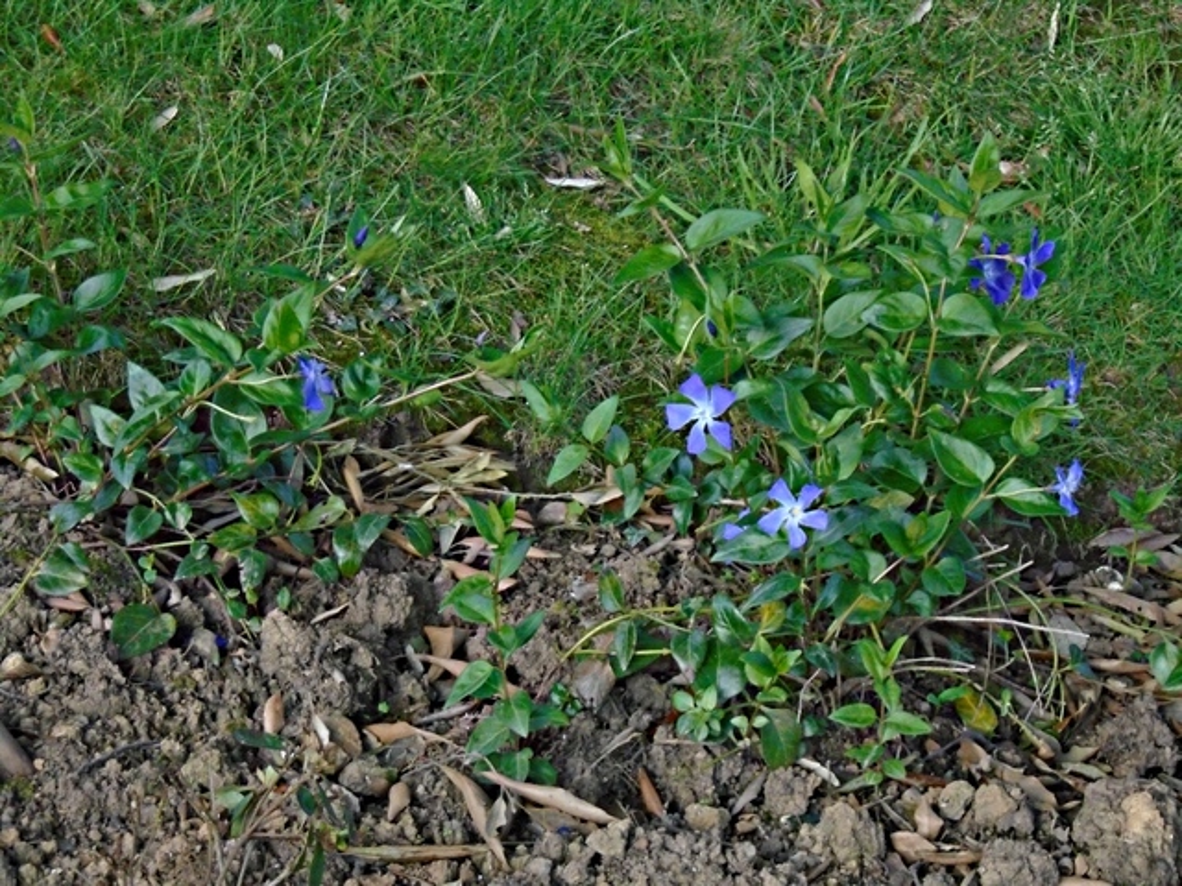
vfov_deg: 13.6
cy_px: 443
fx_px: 3722
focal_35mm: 109
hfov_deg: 18.0
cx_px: 591
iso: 500
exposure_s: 1/250
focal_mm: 19.3
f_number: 5.8
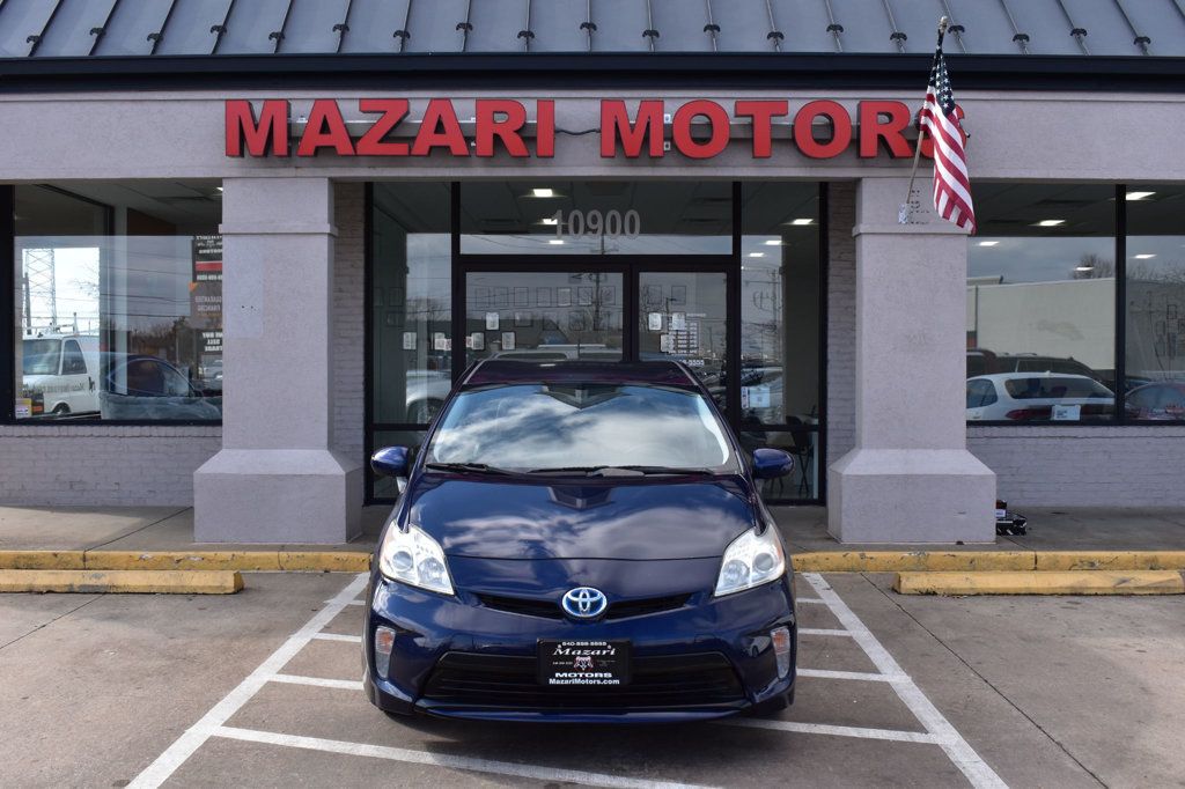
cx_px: 592
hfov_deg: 51.3
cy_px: 394
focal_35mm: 38
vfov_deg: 35.5
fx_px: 1234
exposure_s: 1/320
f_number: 10
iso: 400
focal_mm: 25
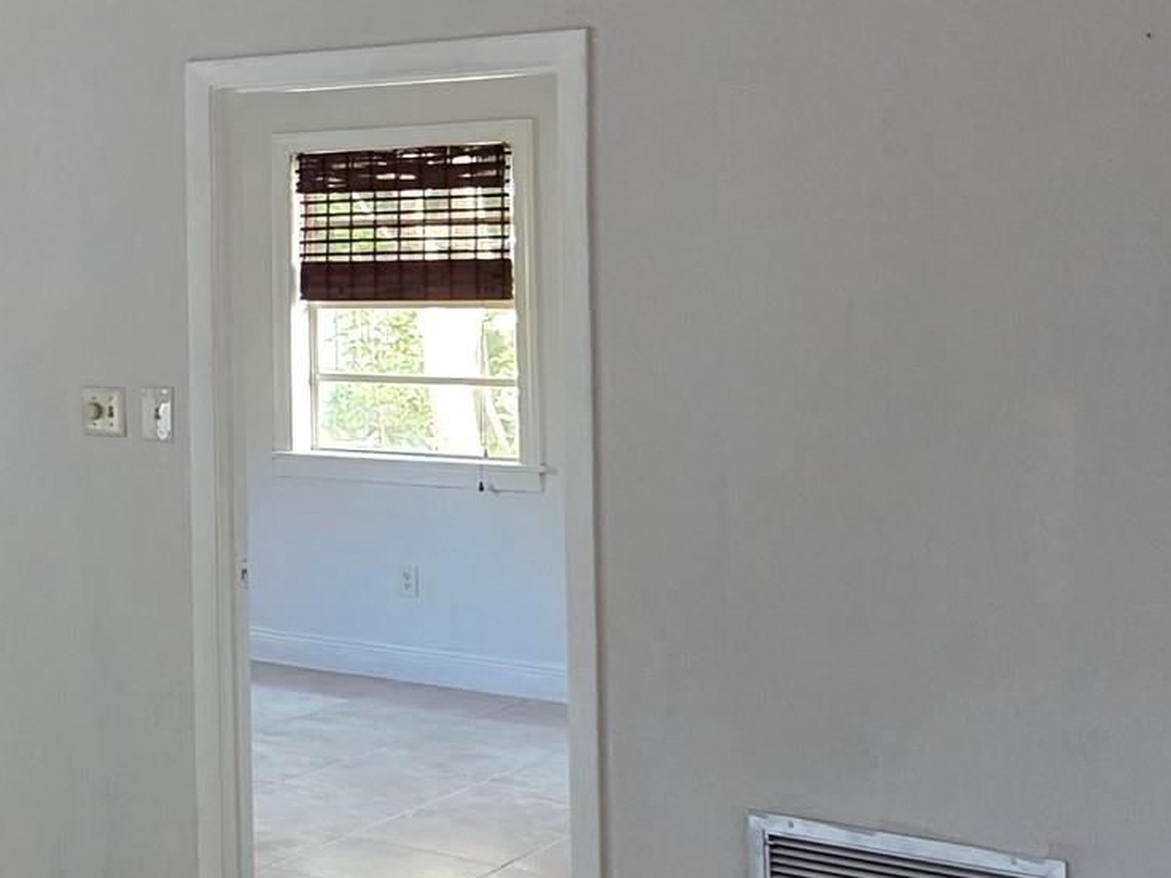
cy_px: 234
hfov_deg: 26.3
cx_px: -301
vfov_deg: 22.7
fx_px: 2165
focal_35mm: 64
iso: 1000
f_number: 1.8
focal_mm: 5.4
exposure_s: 1/120
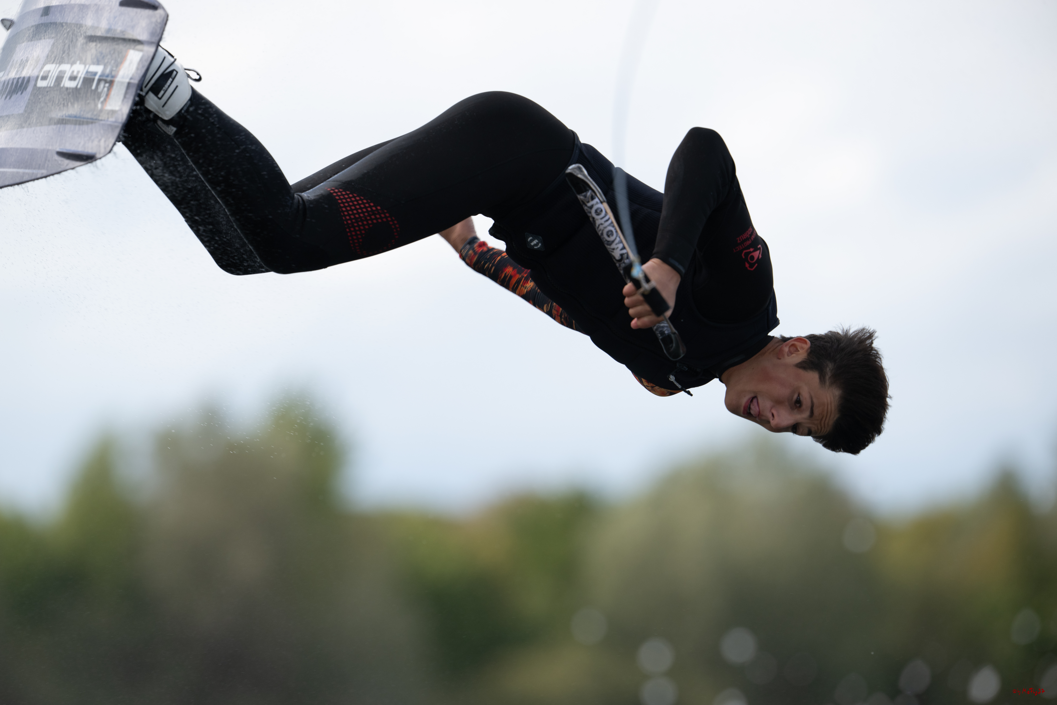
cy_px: 352
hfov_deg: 5.2
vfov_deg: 3.4
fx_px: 11744
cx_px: 528
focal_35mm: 400
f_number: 4.5
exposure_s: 1/1600
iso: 320
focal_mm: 400
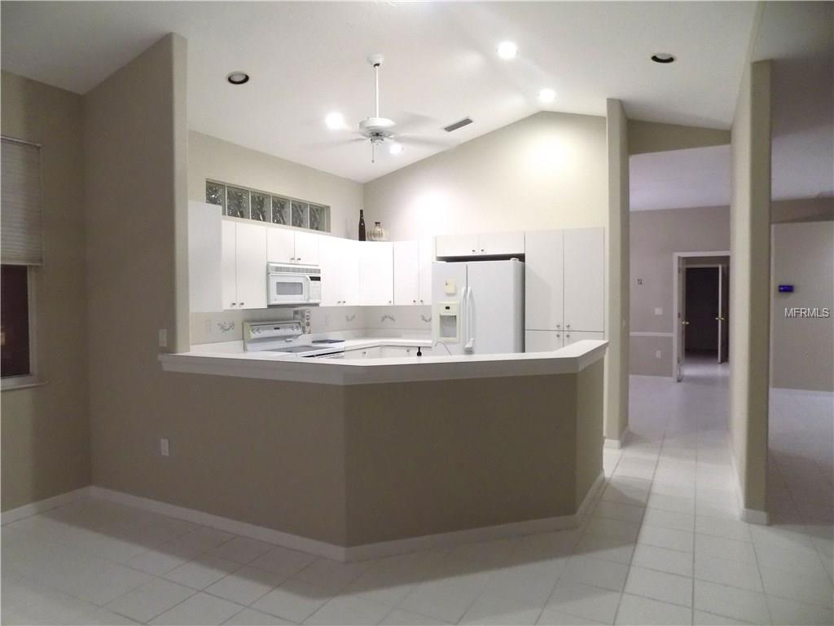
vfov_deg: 58.9
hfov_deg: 73.9
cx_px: 417
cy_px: 313
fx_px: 554
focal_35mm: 23
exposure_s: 1/30
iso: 360
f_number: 3.1
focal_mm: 4
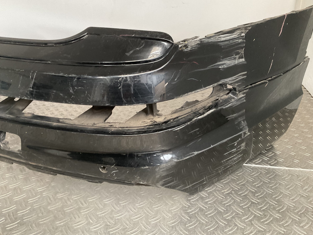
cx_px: 152
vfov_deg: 45.4
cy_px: 115
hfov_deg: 58.3
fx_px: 280
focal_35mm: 31
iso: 200
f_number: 1.8
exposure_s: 1/50
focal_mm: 3
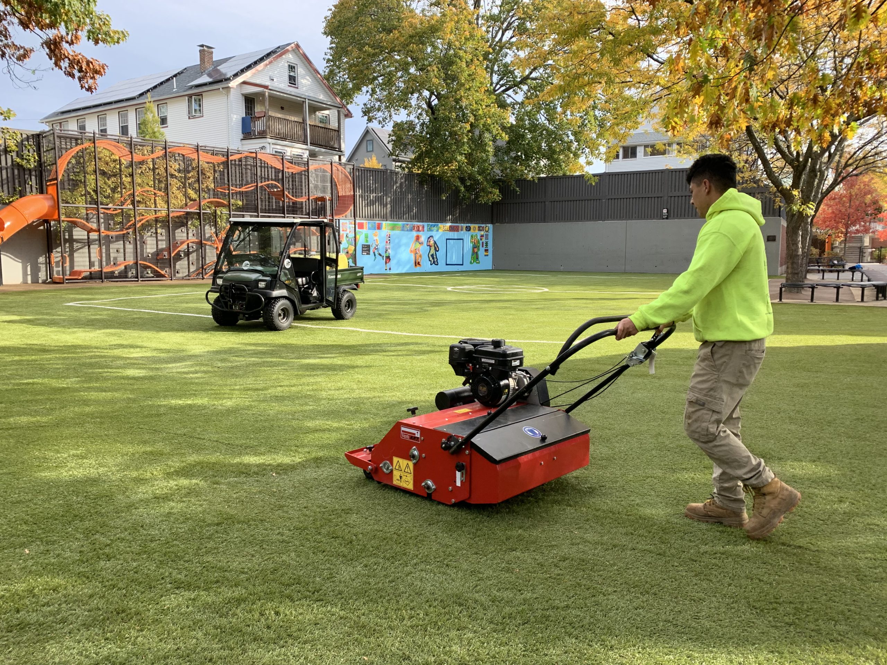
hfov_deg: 67.3
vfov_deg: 53.1
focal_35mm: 26
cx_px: 444
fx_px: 666
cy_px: 332
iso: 25
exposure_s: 1/343
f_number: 1.8
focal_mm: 4.25
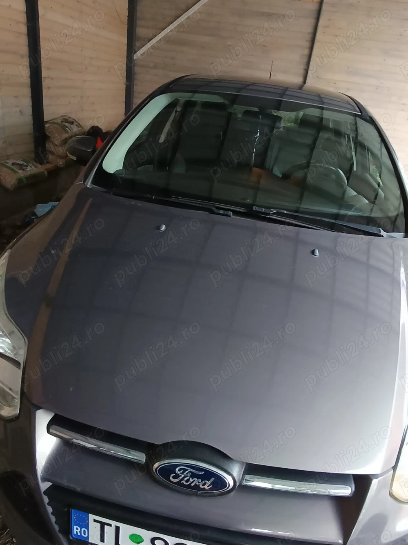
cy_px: 272
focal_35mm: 16
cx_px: 204
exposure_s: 1/33.3
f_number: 2.2
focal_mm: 1.65
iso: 687
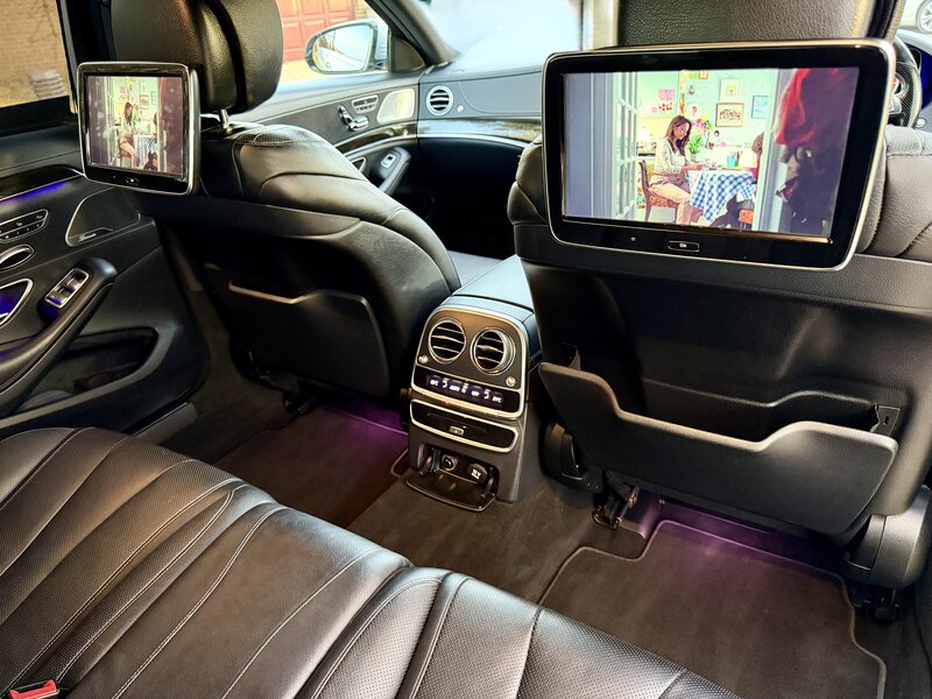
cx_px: 466
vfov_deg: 56.8
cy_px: 350
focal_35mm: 24
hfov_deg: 71.6
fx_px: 646
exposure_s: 1/60
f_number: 1.78
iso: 800
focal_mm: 6.76
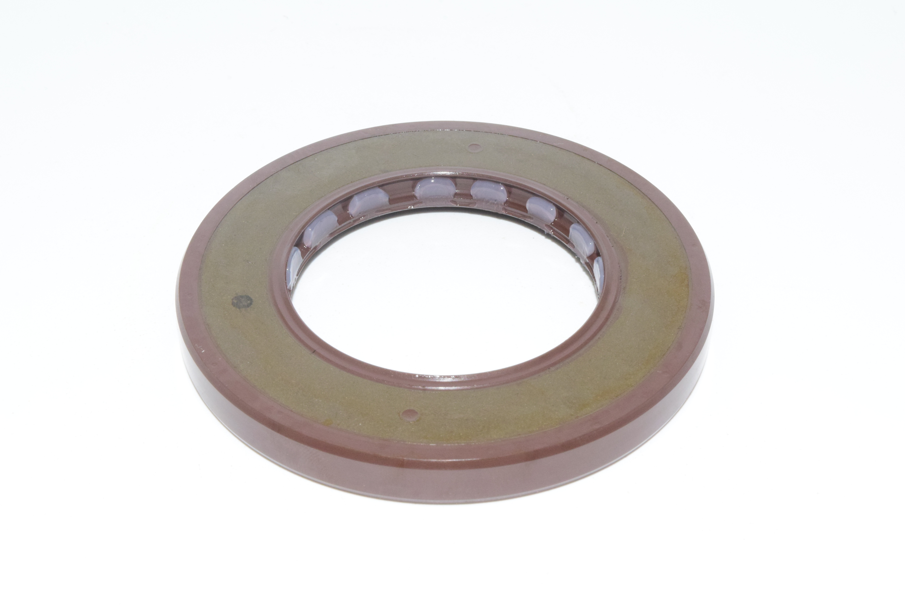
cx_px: 452
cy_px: 302
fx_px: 1736
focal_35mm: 69
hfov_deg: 29.2
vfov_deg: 19.8
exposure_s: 1/60
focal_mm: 46
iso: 1600
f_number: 32
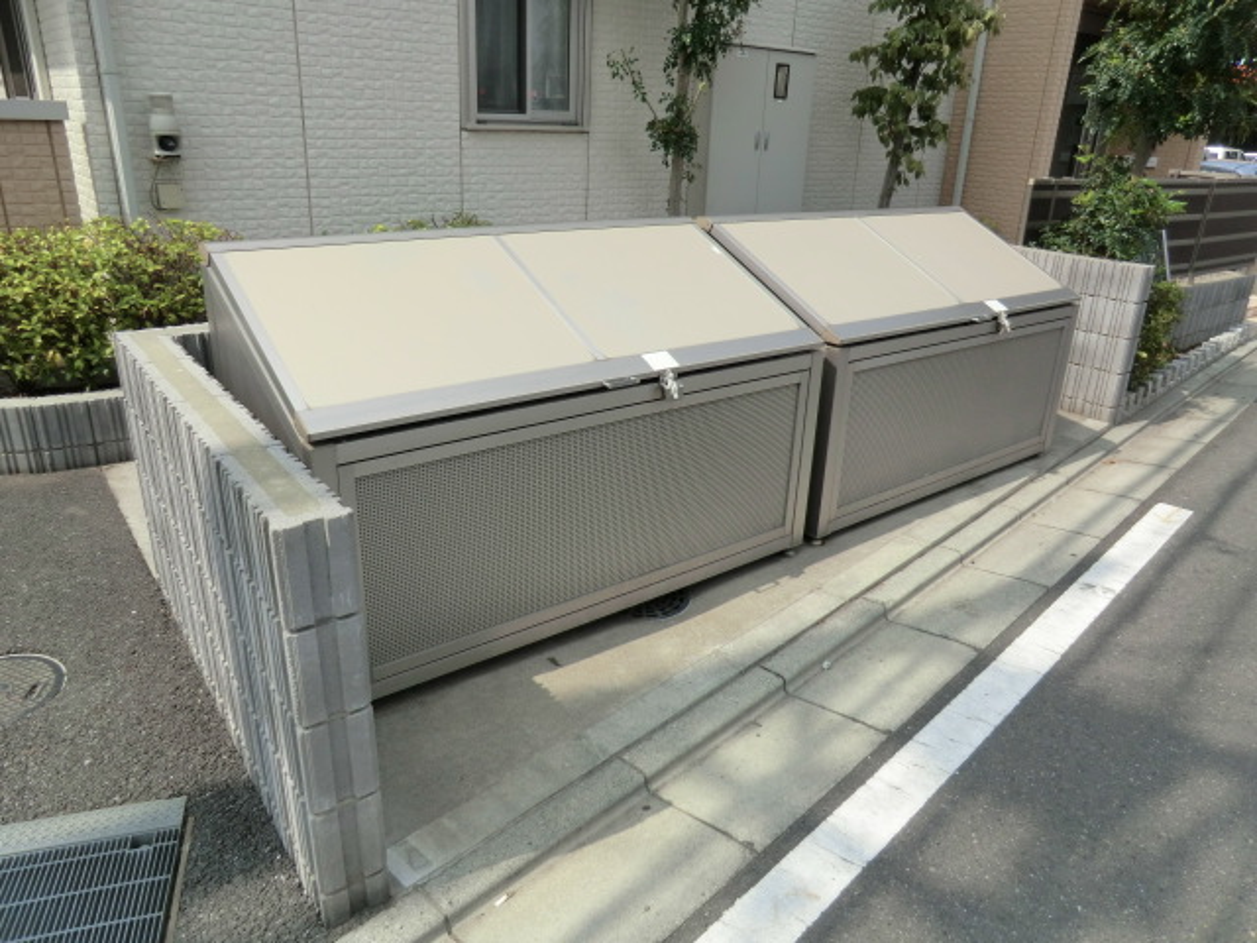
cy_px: 472
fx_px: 872
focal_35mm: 24
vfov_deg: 56.8
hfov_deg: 71.6
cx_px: 628
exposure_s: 1/800
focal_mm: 4.3
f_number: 3.2
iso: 80
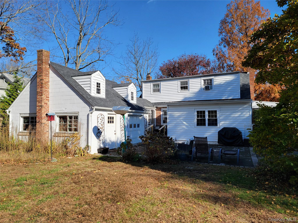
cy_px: 112
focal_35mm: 24
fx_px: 207
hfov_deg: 71.6
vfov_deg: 56.8
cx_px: 149
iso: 16
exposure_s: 1/711
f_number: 1.8
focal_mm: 6.7
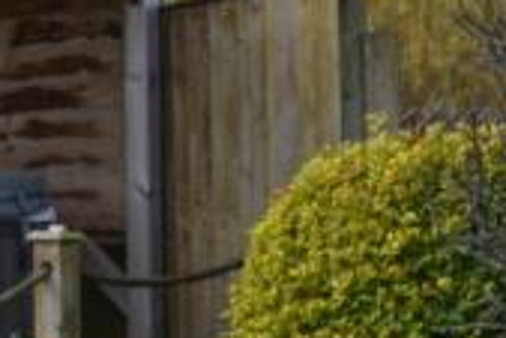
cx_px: -991
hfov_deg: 10.7
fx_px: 1913
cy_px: 151
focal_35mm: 136
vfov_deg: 10.1
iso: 200
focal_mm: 15
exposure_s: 1/125
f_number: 5.6
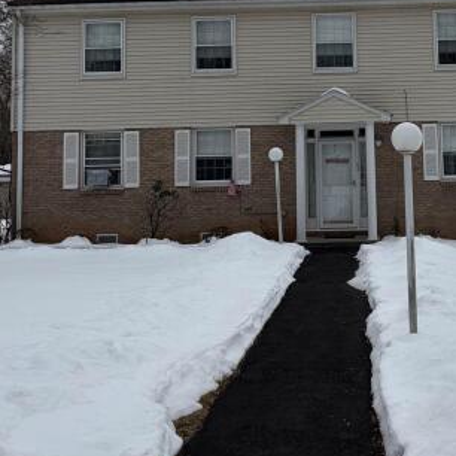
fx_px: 805
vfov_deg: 30.9
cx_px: 334
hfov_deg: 31.2
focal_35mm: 54
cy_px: 94
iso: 50
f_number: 1.6
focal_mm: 5.96
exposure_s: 1/4608
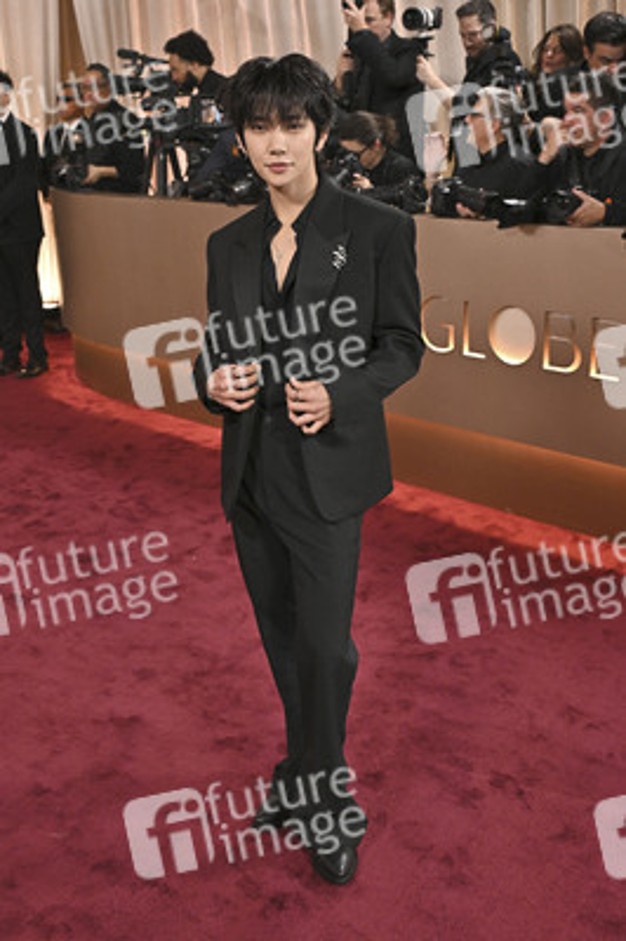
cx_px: 313
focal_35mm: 41
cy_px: 470
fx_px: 1071
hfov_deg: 32.6
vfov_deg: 47.4
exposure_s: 1/320
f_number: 5.6
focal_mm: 41
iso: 2500
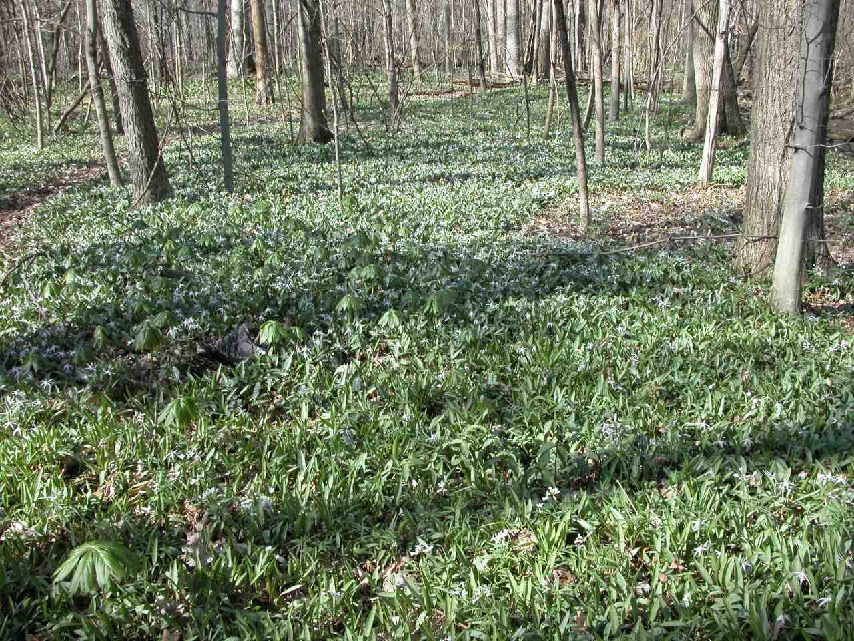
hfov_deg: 52.6
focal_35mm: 35
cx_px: 427
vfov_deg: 40.7
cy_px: 320
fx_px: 863
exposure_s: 1/45.8
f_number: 8
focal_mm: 8.9
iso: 100
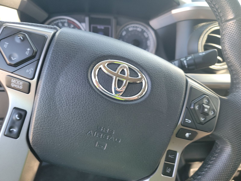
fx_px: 167
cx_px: 120
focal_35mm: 24
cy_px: 90
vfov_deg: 56.8
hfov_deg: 71.6
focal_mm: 6.7
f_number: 1.8
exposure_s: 1/59
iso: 139
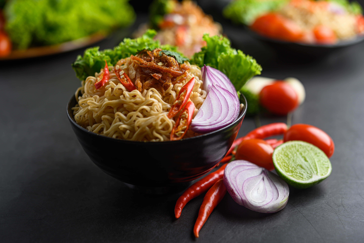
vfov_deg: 22.6
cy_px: 122
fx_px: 606
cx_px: 182
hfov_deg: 33.4
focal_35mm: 60
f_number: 5
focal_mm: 60
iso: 100
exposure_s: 1/160
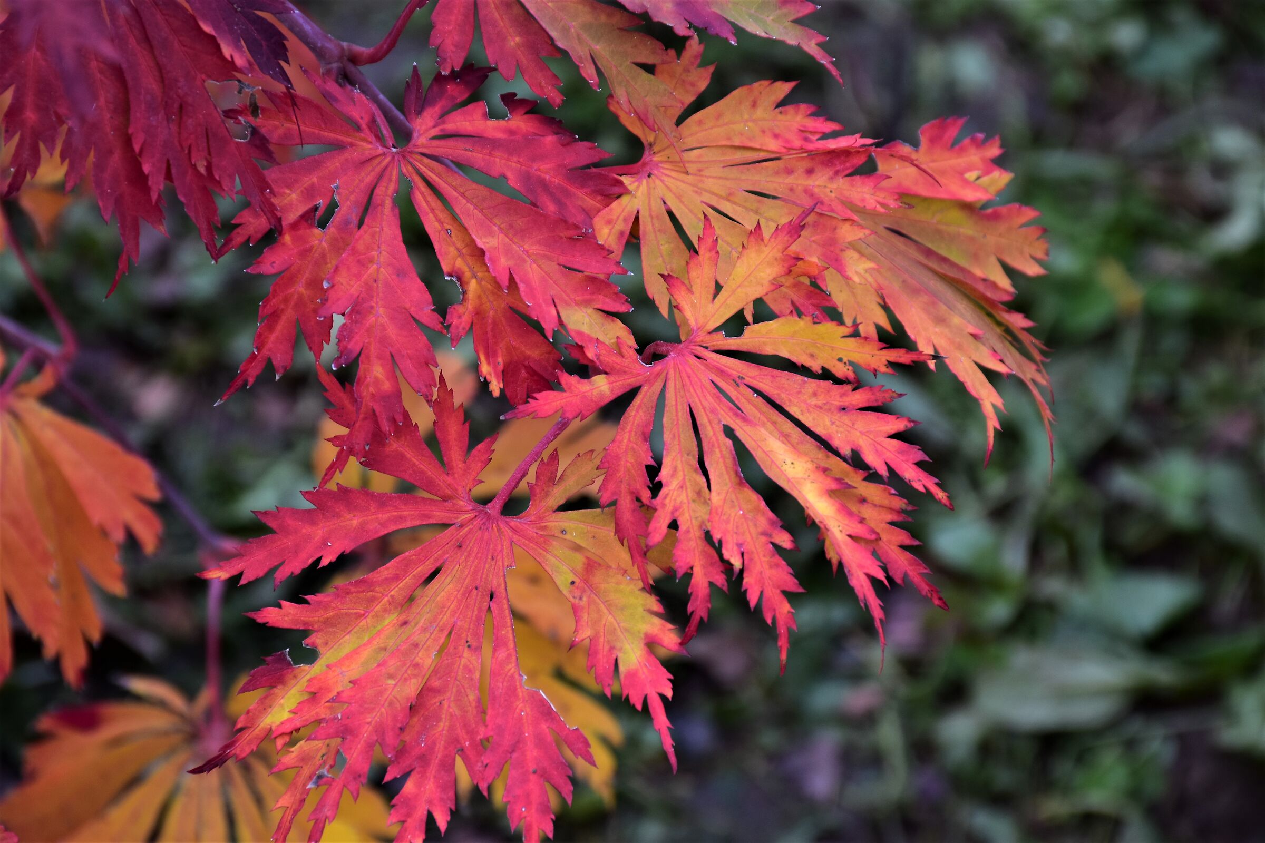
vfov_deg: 6.5
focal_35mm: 210
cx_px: 632
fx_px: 7379
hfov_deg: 9.8
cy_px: 422
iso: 400
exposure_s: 1/125
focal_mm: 140
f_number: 9
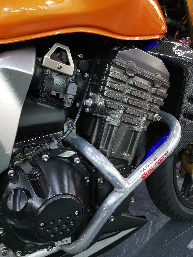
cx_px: 93
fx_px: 238
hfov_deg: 44.2
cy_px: 128
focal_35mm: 32
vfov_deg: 56.8
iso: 200
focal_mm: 5.58
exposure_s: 1/50
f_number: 1.8
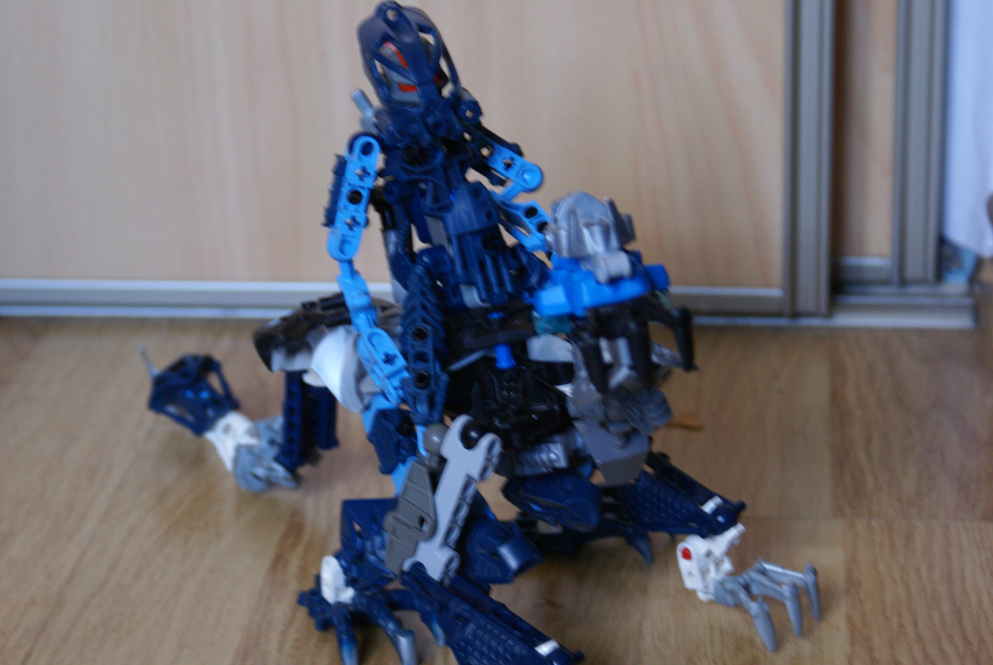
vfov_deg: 13.1
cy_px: 332
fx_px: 2900
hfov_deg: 19.4
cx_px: 496
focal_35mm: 105
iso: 400
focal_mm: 70
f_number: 5.6
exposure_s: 1/10
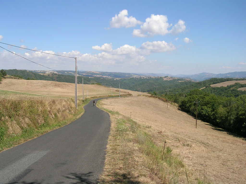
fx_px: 249
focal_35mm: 35
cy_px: 92
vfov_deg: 40.7
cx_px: 123
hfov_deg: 52.6
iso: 50
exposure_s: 1/444
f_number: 4.8
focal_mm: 5.4
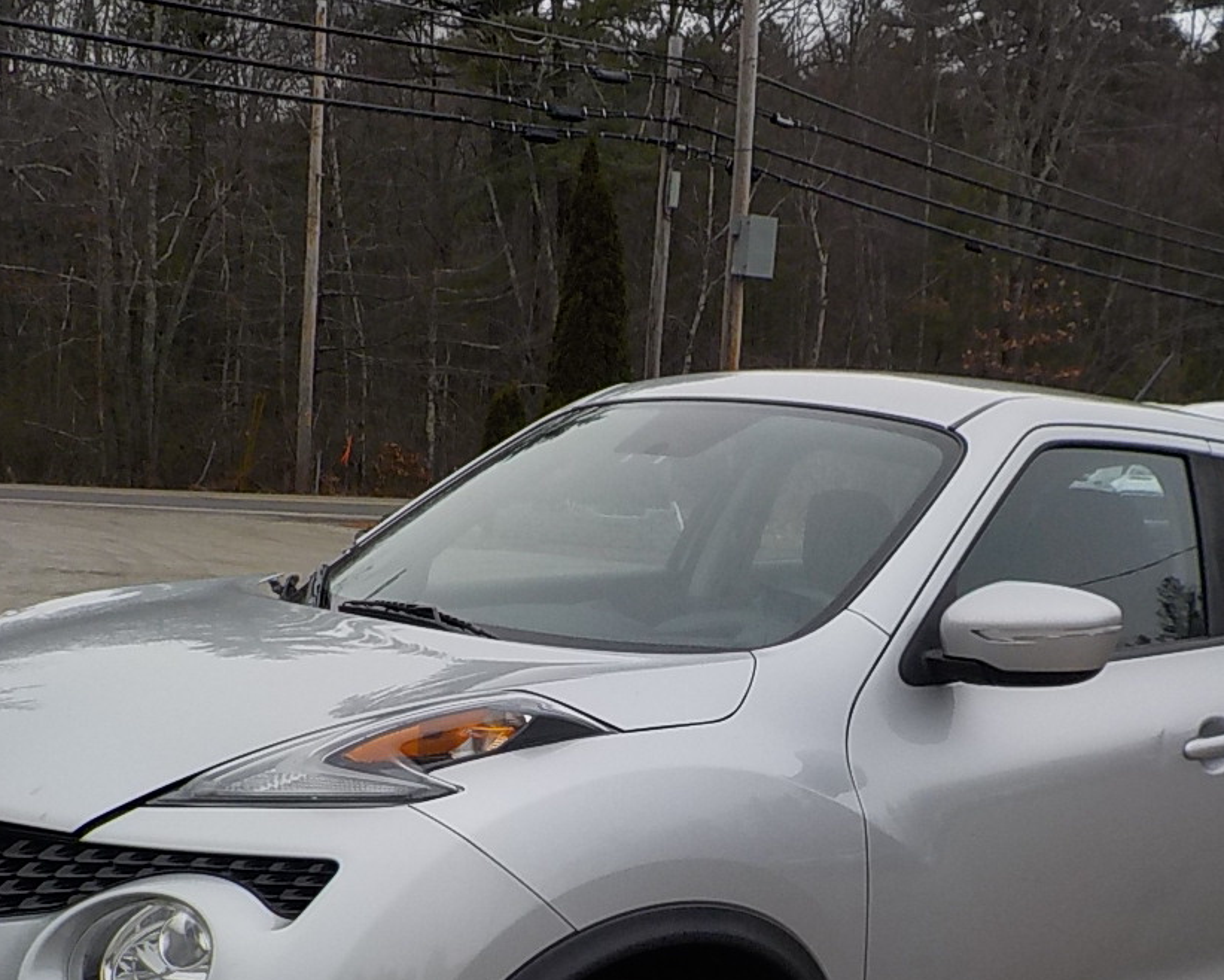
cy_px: 798
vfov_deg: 26.2
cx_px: 688
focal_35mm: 57
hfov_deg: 33.0
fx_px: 2065
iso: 125
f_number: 3.3
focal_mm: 4.1
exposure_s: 1/320
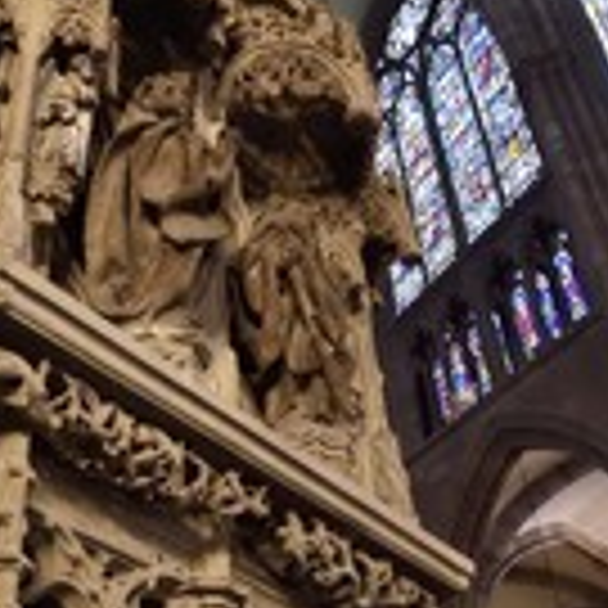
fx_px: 894
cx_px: 149
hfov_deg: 36.6
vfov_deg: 37.5
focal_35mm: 45
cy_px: 284
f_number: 7.1
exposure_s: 1/10
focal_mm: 17
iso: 1600
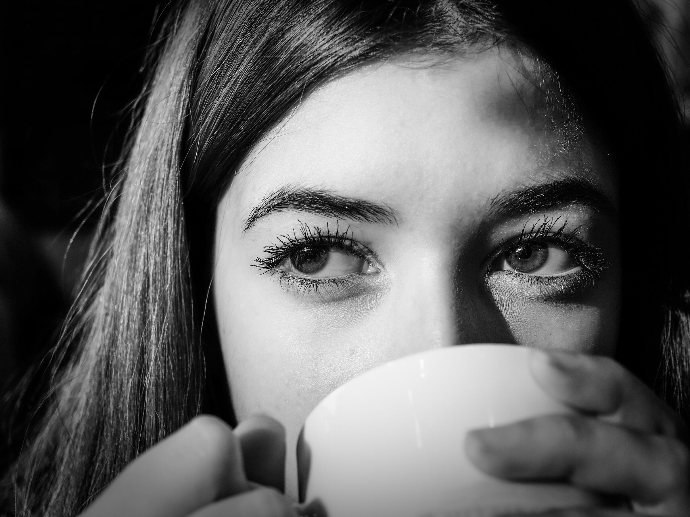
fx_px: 1196
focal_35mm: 60
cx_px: 345
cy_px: 258
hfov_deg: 32.2
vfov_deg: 24.4
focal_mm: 30
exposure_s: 1/100
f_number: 3.5
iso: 200
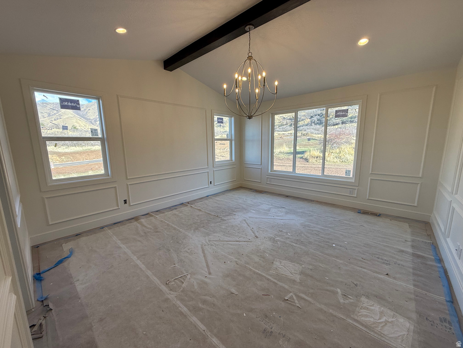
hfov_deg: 102.1
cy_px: 174
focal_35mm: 14
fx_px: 187
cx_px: 232
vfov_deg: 85.7
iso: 50
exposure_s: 1/163
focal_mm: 2.22
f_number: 2.2
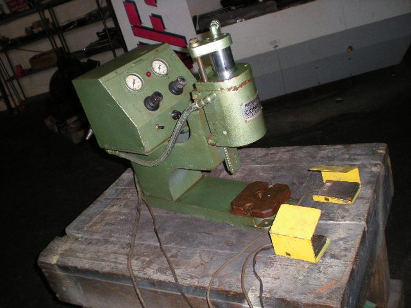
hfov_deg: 49.0
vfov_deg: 37.7
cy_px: 154
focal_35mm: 38
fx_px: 451
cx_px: 206
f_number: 3.1
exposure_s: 1/60
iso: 167
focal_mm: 6.3
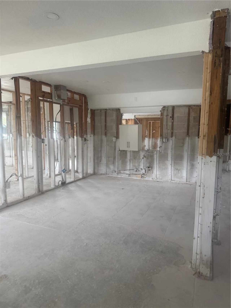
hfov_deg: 56.8
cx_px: 116
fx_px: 213
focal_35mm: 24
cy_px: 154
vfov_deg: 71.6
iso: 320
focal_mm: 6.76
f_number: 1.78
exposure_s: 1/60
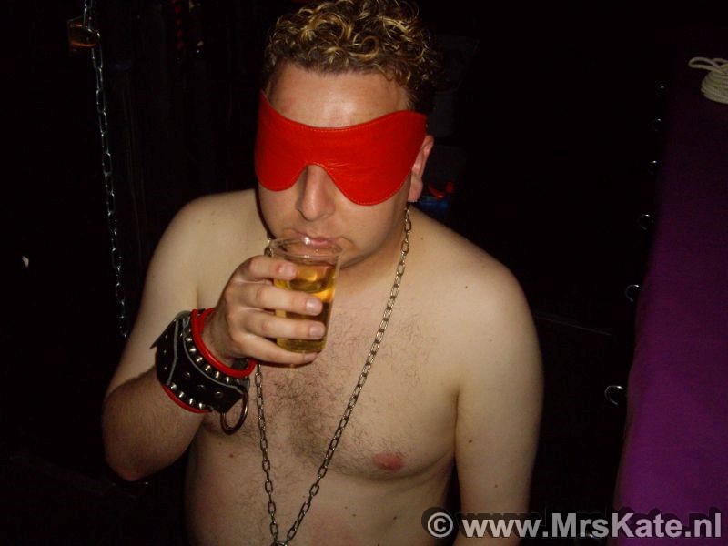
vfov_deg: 37.7
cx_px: 364
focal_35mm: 38
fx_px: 799
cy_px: 273
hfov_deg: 49.0
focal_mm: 7.9
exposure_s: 1/40
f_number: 2.8
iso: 12
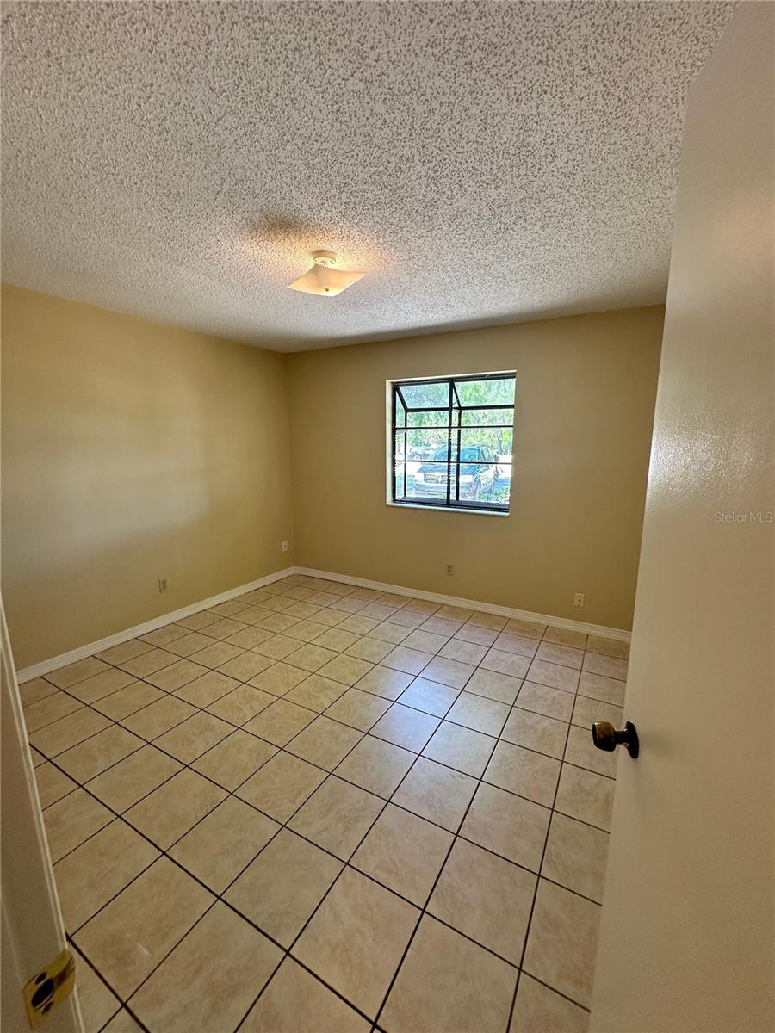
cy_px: 516
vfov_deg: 102.1
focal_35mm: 14
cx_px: 388
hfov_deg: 85.7
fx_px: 418
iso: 125
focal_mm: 2.22
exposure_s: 1/120
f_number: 2.2
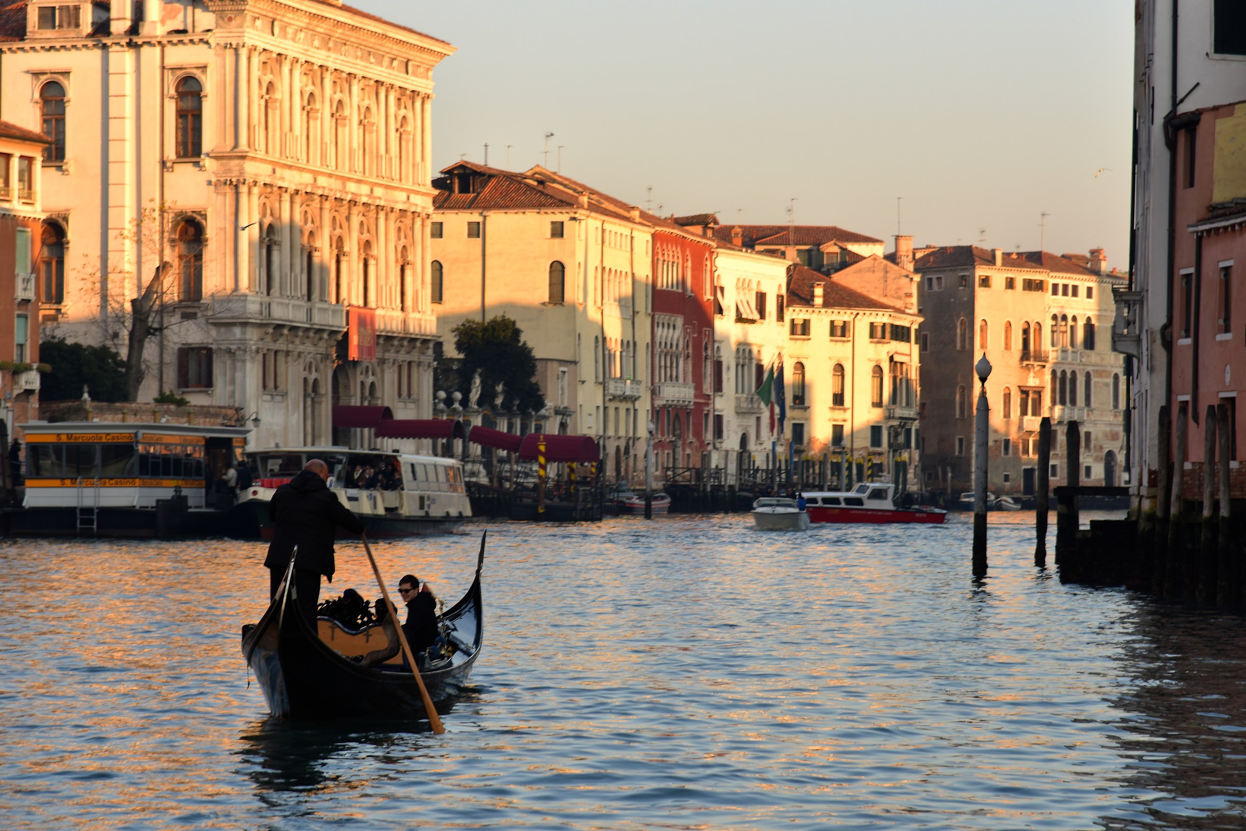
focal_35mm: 120
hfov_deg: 17.1
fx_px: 4154
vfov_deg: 11.4
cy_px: 416
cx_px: 623
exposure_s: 1/80
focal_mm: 120
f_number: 6.3
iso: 100
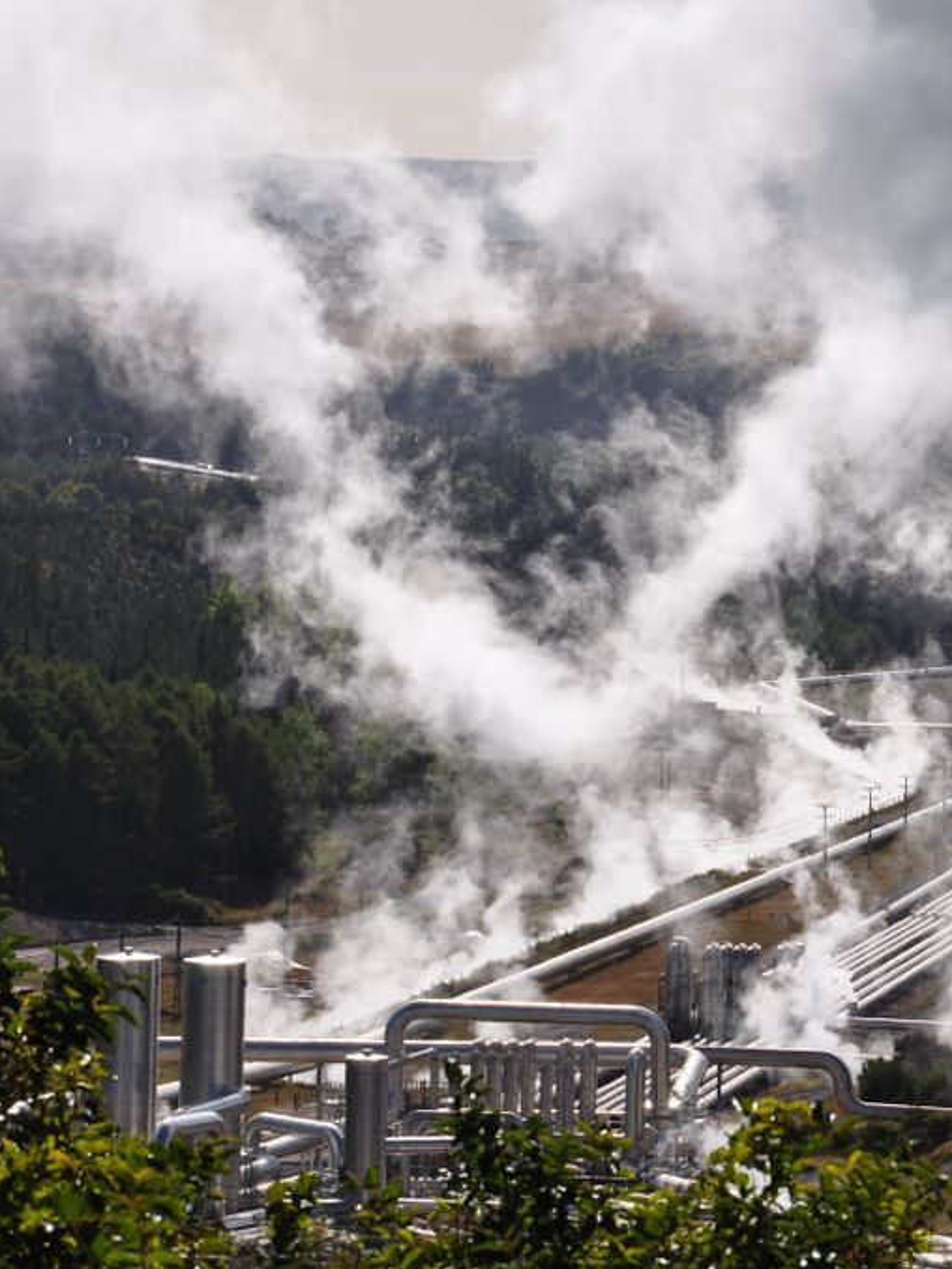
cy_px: 635
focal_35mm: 229
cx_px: 868
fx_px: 8385
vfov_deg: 8.7
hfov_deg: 6.5
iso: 200
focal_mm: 105
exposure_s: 1/640
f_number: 11
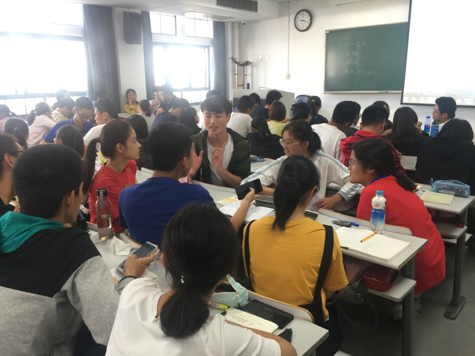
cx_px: 238
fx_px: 398
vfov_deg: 48.2
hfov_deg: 61.7
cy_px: 178
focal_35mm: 29
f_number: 2.2
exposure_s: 1/33
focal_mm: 4.15
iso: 64
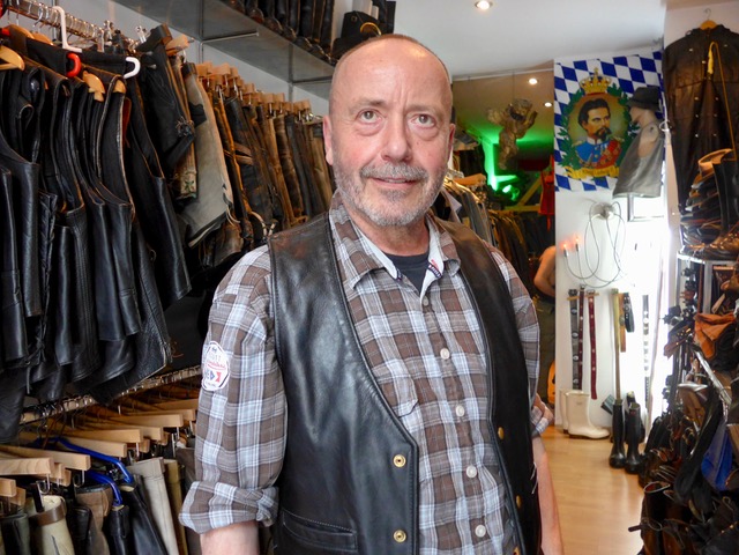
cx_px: 370
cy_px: 278
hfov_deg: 61.7
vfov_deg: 48.2
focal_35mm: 29
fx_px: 619
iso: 400
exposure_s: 1/30
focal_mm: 6
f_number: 2
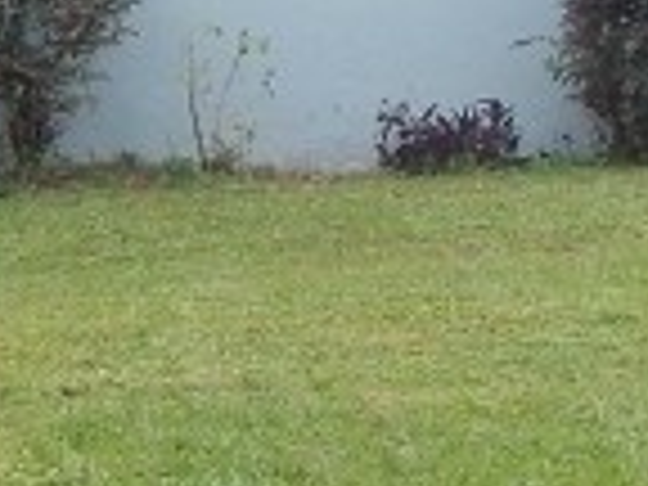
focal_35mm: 249
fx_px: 4661
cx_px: 1732
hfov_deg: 7.3
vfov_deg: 5.9
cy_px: -189
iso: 125
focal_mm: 6.1
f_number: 3.3
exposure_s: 1/400
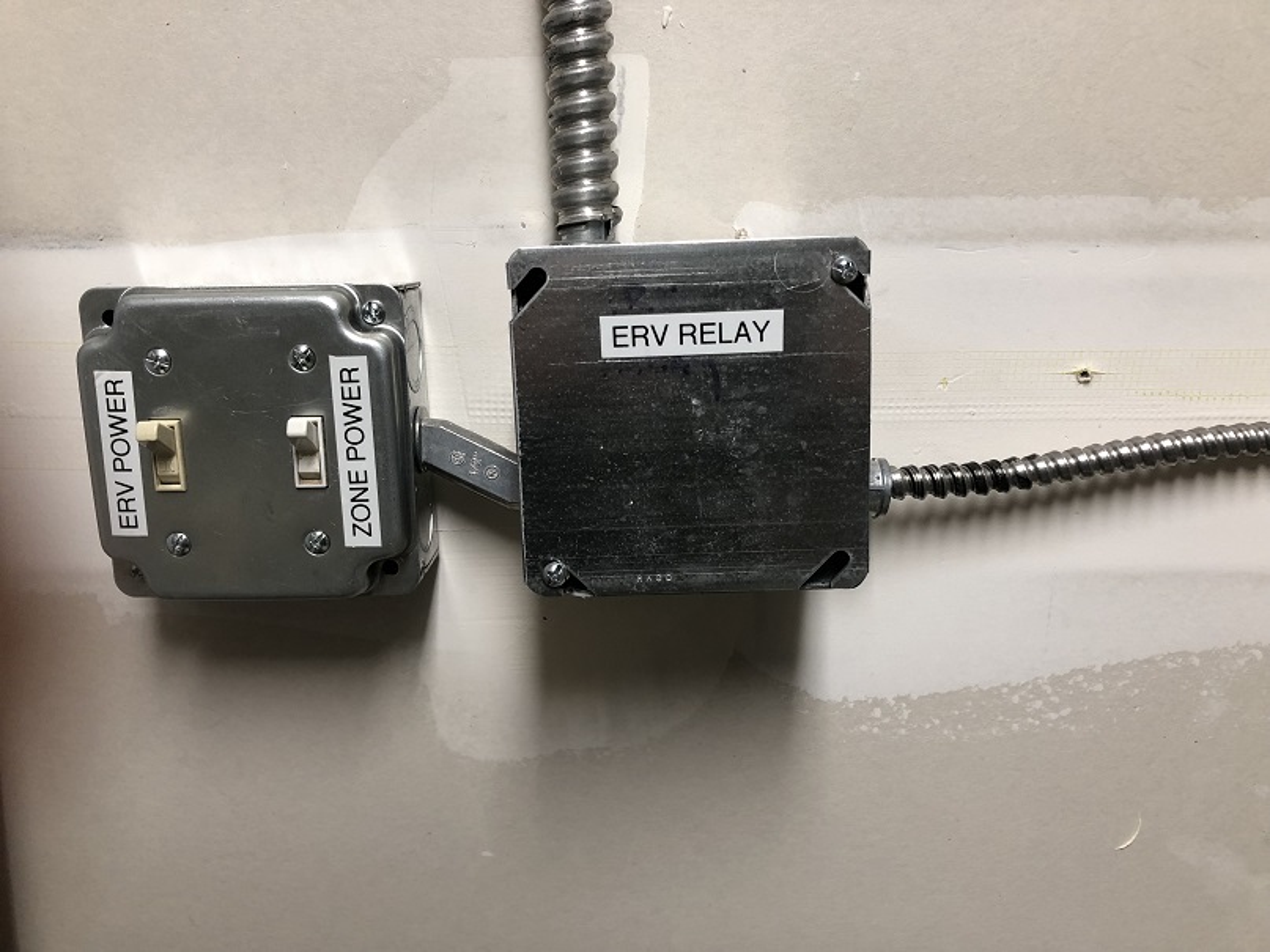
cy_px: 476
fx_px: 1027
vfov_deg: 49.7
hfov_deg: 63.5
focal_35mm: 28
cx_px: 635
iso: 40
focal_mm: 3.99
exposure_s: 1/20
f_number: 1.8
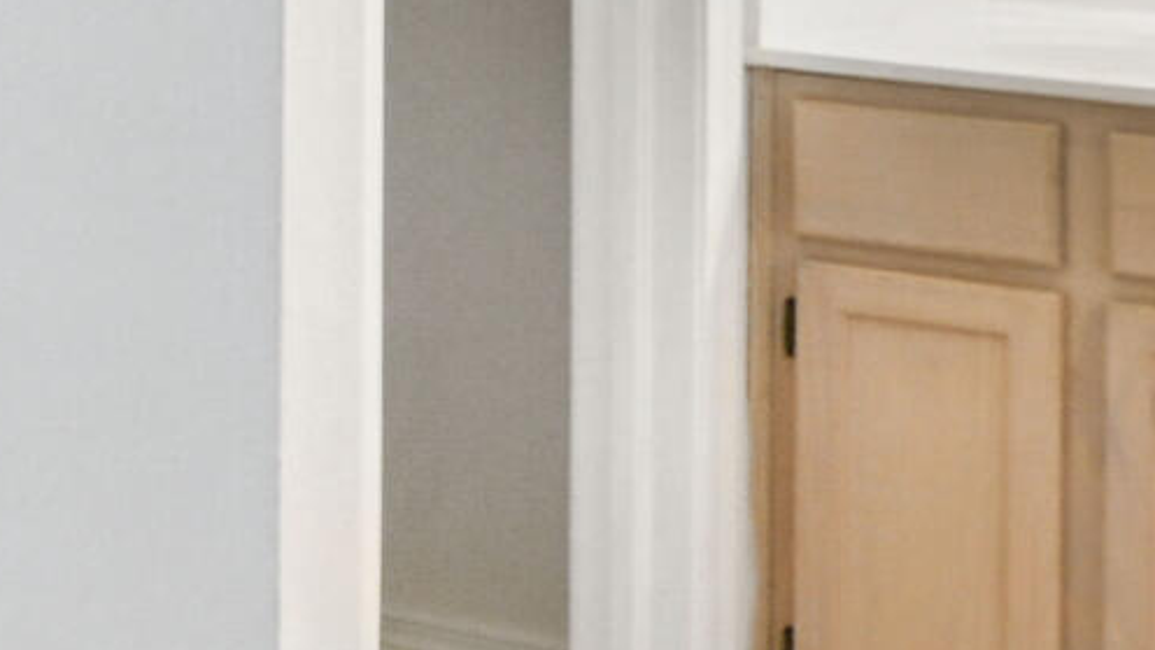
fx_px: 4655
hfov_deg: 11.8
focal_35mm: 152
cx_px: -1535
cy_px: -478
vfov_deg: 7.8
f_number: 3.5
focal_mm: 16
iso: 250
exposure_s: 1/50
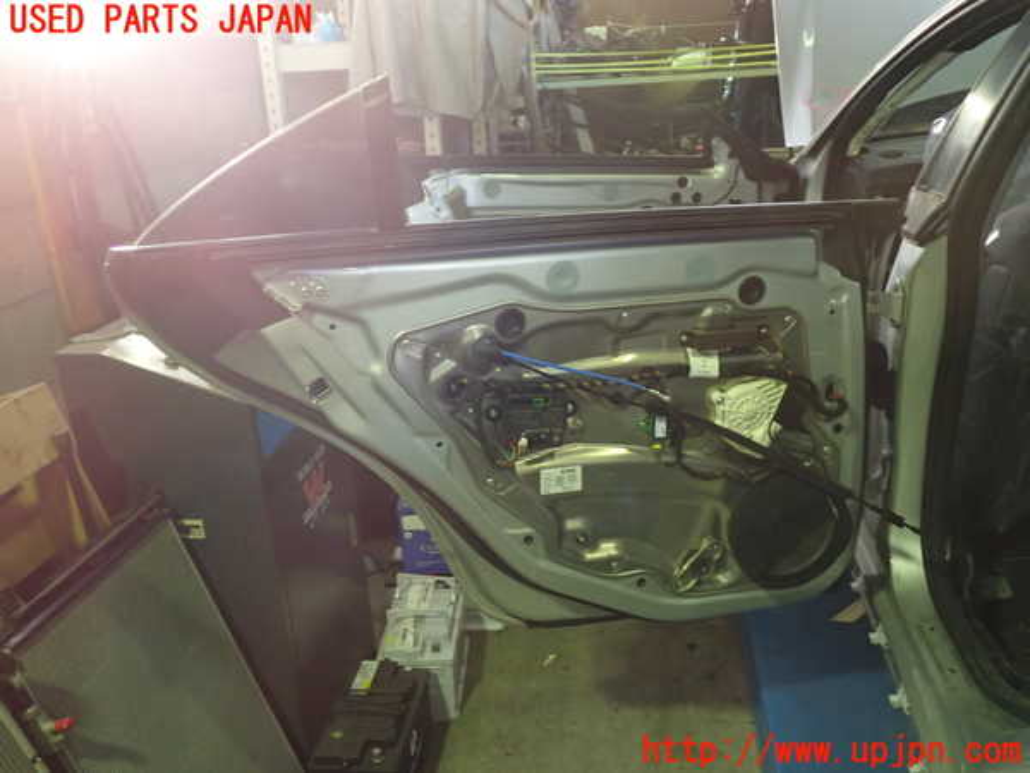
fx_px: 893
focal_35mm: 30
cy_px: 386
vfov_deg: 46.8
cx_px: 515
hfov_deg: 60.0
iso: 250
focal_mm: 5.4
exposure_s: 1/30
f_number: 2.3
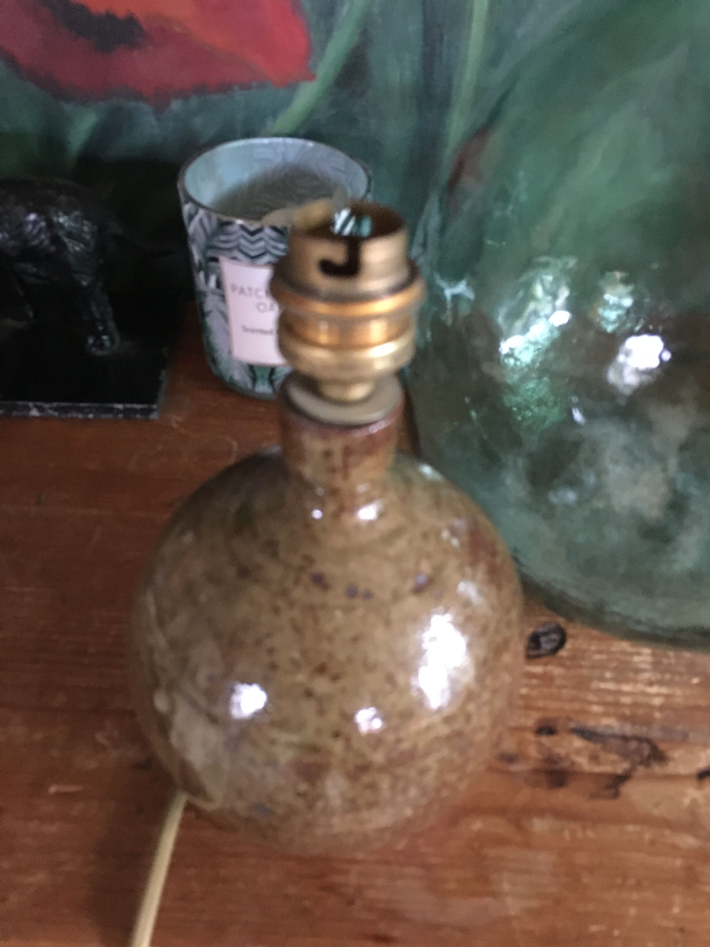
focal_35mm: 29
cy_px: 474
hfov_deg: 48.2
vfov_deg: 61.7
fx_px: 793
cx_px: 355
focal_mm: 4.15
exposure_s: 1/17
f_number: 2.2
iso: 500
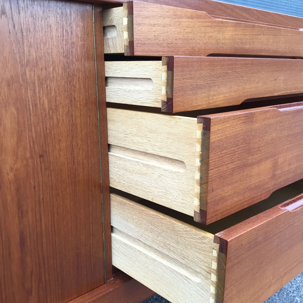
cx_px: 152
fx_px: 366
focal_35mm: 37
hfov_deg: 44.9
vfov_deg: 44.8
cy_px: 172
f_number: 2.4
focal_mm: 3.3
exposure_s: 1/33
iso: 25
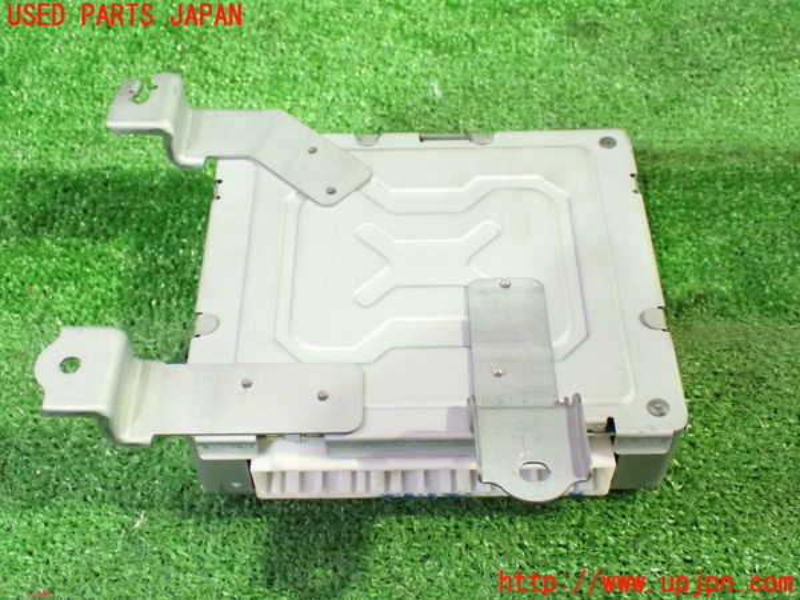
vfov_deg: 32.9
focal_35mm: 44
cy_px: 300
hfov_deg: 42.9
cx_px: 400
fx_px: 1017
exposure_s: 1/40
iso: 1600
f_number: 2.9
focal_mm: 7.84
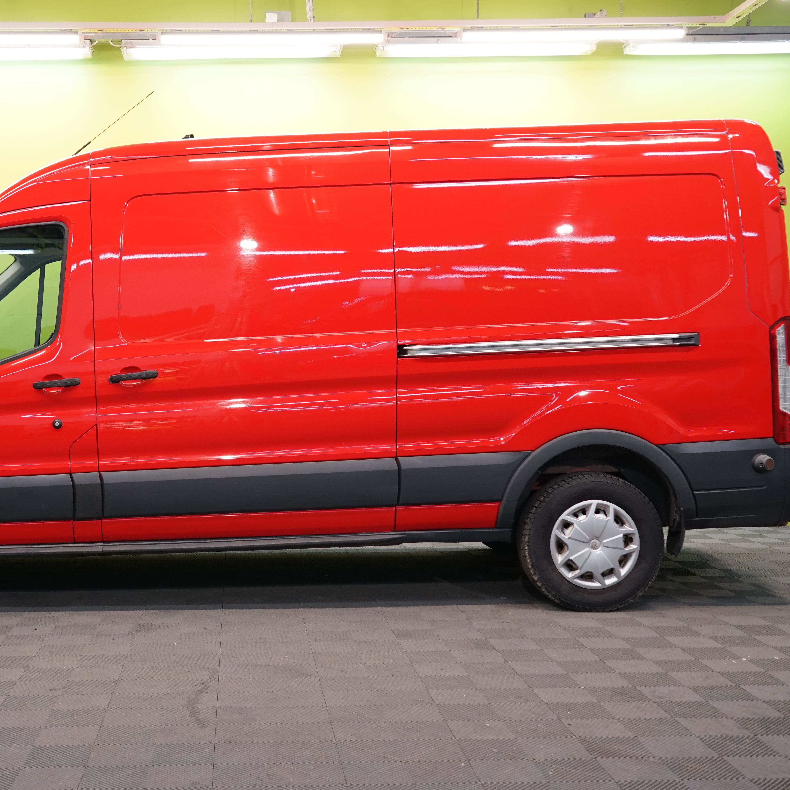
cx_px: 259
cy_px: 389
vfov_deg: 39.2
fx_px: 1110
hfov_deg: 38.7
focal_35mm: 43
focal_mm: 33
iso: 800
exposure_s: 1/25
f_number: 6.3
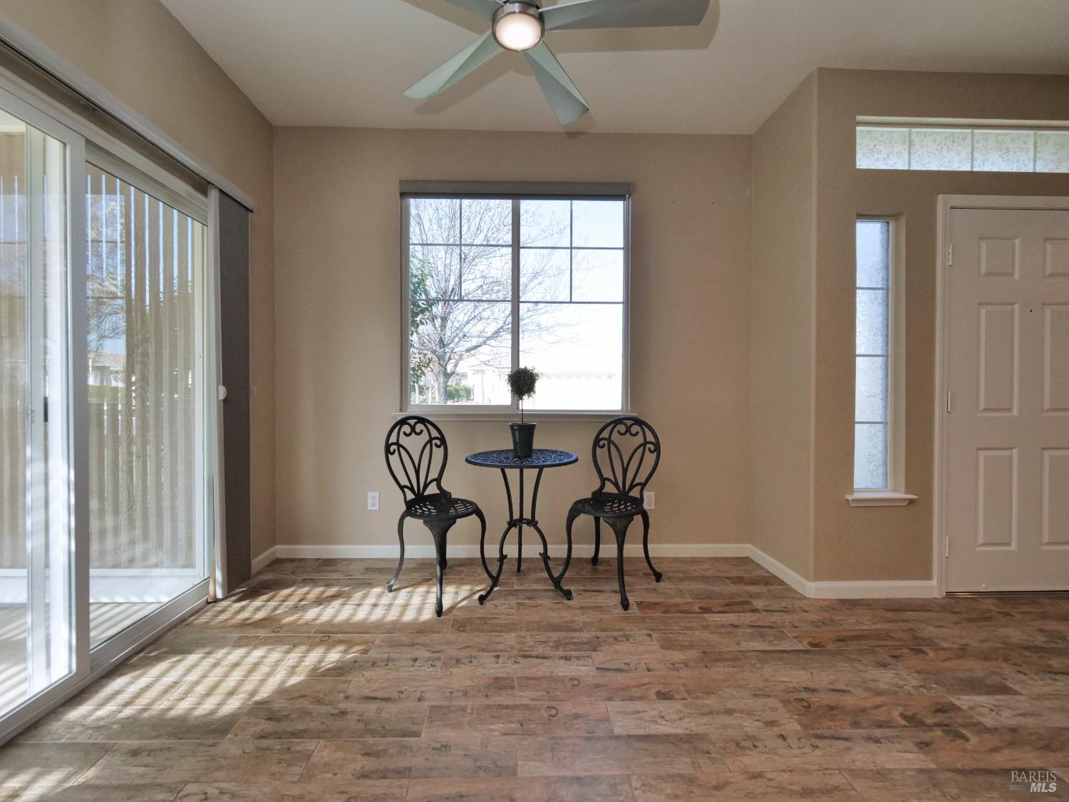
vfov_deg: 85.7
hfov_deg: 102.1
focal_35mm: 14
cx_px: 534
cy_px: 401
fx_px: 432
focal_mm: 7
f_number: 5.6
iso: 800
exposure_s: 1/160
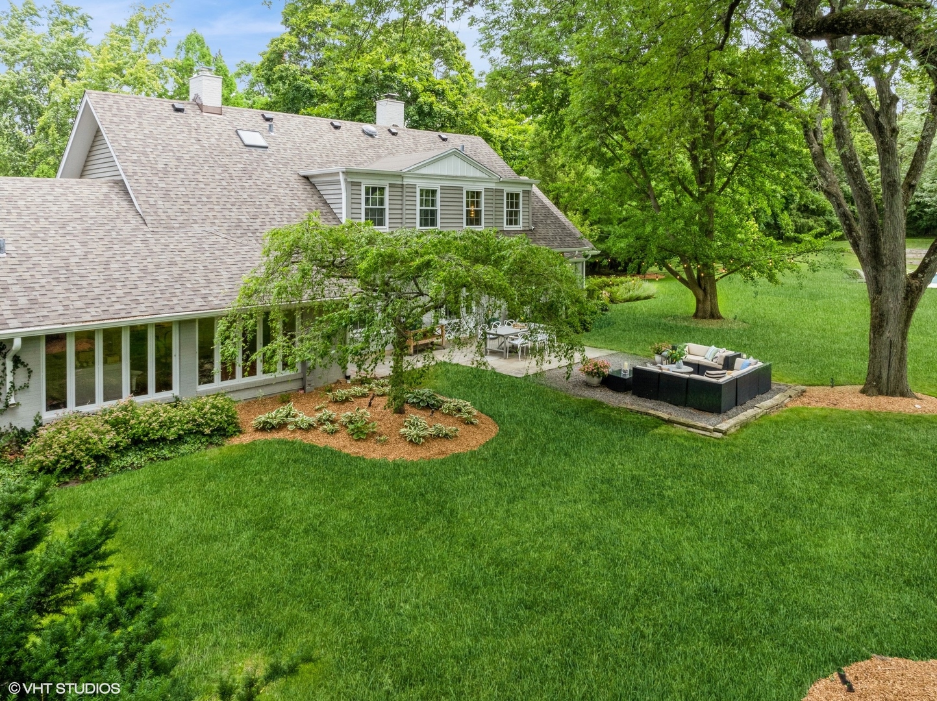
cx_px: 468
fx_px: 649
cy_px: 350
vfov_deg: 56.8
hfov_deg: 71.6
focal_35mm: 24
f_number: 11
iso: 200
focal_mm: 12.29
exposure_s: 1/60
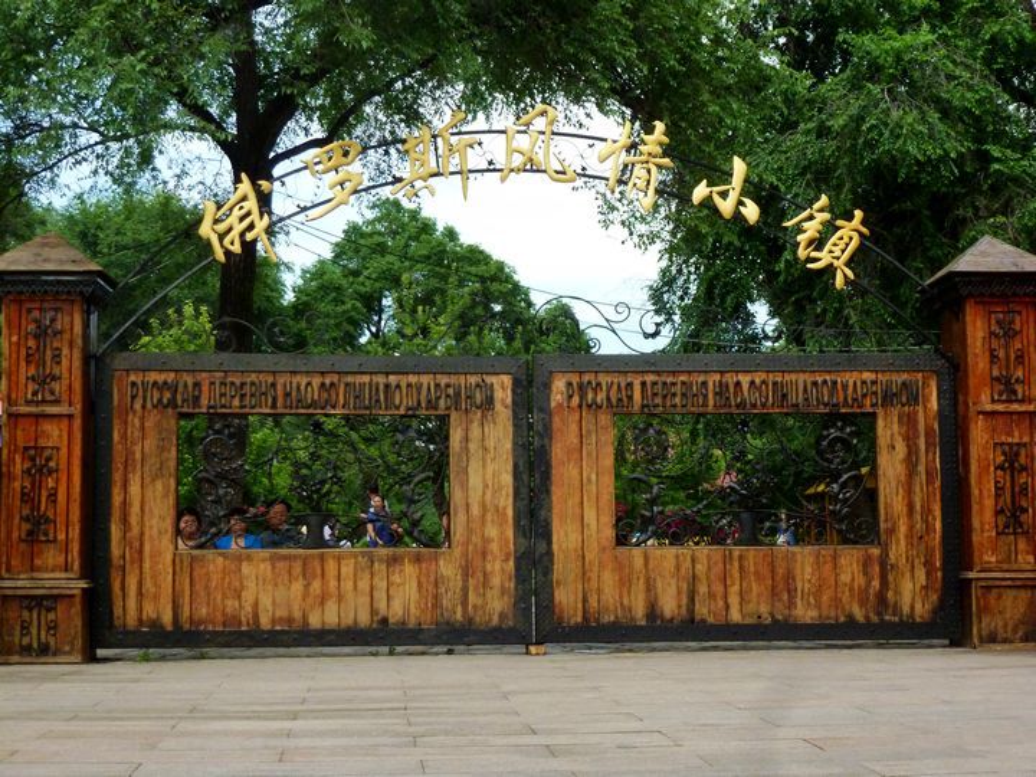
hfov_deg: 33.8
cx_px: 518
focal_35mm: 57
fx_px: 1706
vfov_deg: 25.7
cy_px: 388
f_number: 4.4
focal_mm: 10.1
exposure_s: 1/800
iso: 400
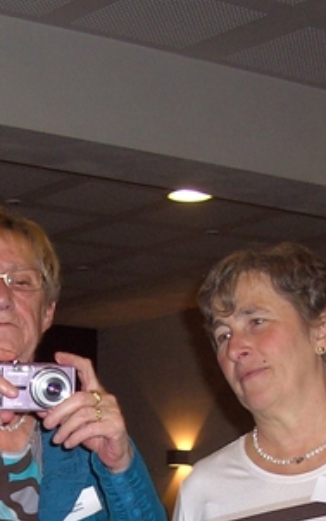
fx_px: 1108
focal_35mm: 78
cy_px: 509
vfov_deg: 25.3
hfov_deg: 16.7
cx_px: 128
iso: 100
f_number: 2.8
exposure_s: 1/50
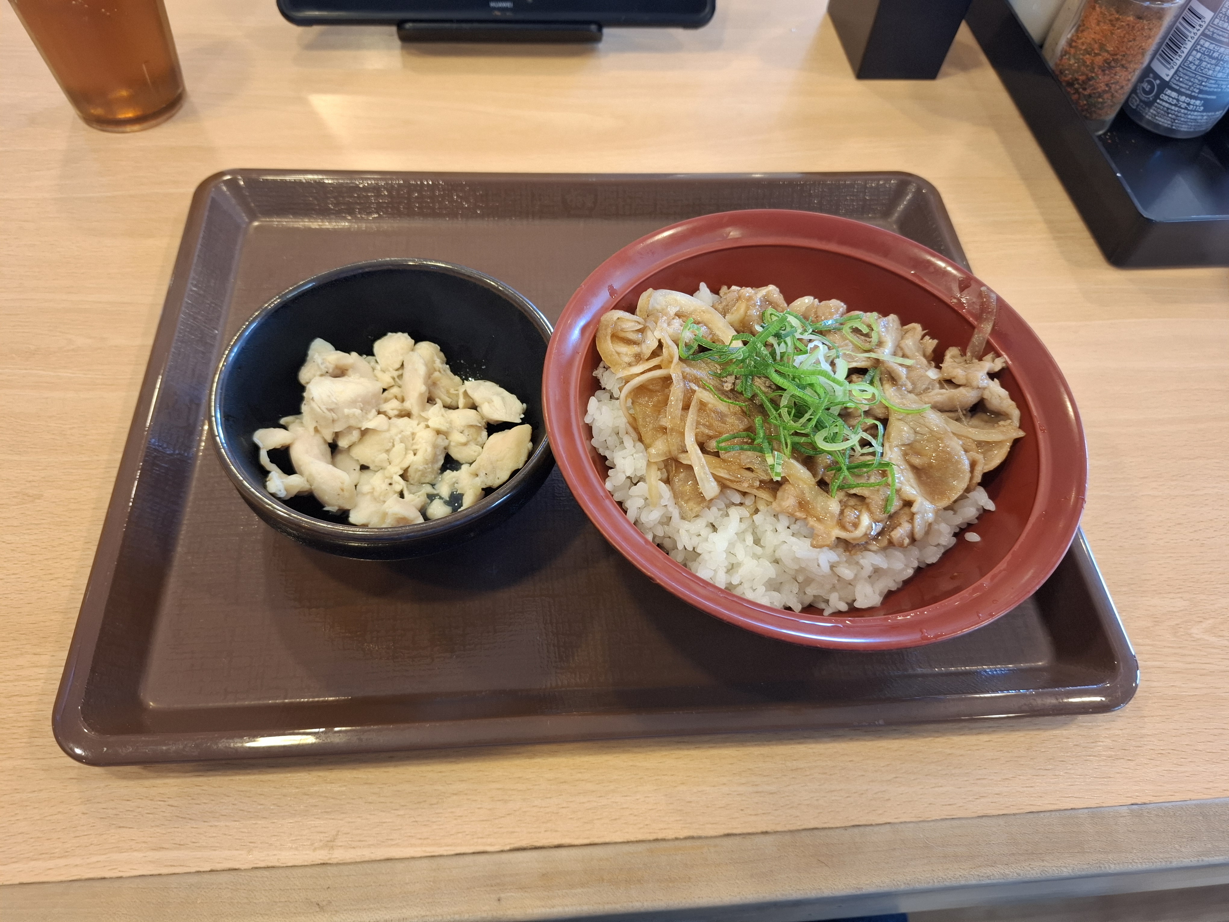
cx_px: 614
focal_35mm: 23
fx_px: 817
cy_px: 461
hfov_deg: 73.9
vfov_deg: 58.9
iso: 160
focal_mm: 5.54
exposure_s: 1/50
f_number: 1.8
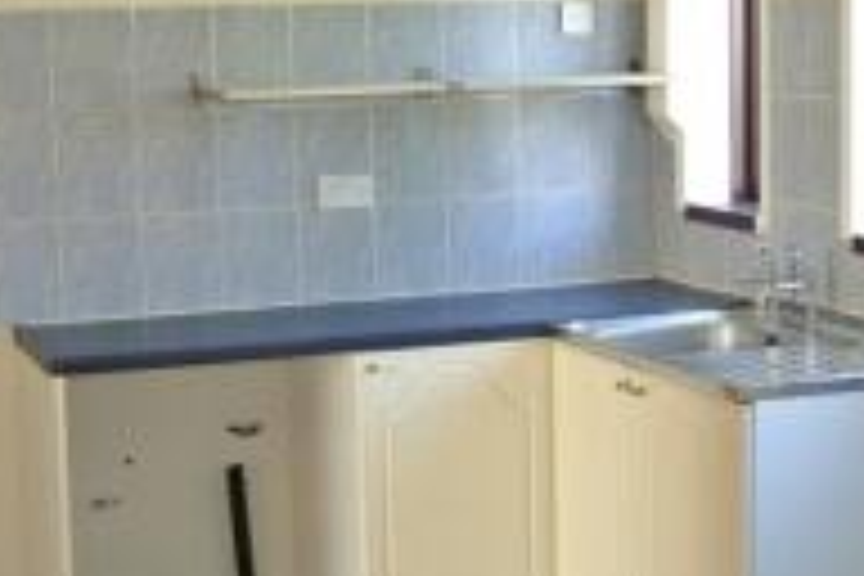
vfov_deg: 16.6
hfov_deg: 24.7
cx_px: 536
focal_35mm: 82
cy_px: 385
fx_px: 1968
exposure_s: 1/60
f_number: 3.8
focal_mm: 12.5
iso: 720
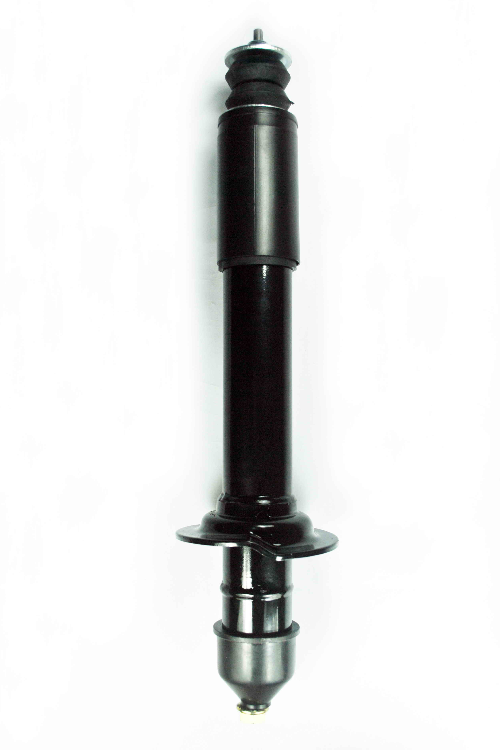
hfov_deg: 35.9
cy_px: 378
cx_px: 253
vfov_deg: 51.9
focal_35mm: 37
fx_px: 771
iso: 180
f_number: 5.6
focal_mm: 24
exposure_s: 1/125
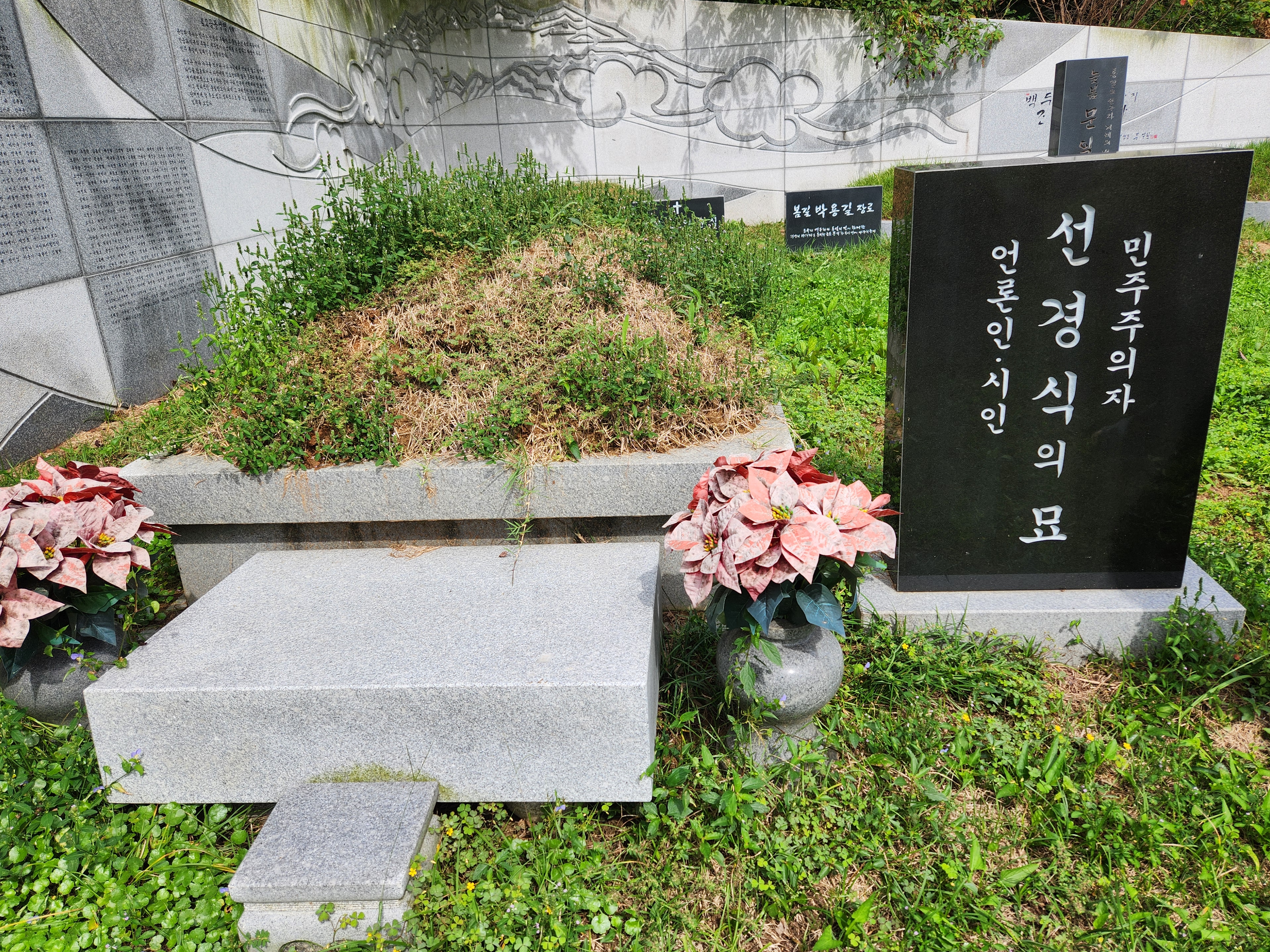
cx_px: 625
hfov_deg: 71.6
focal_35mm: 24
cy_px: 457
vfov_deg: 56.8
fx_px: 881
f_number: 1.8
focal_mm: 5.4
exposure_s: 1/989
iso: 20
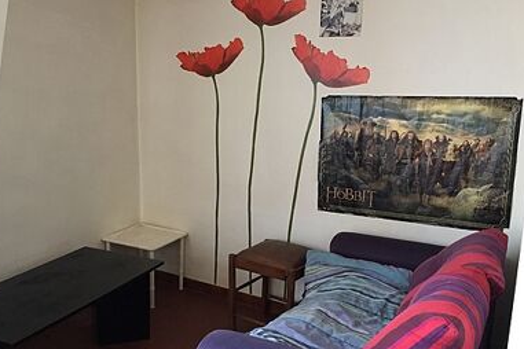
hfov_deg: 50.5
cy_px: 201
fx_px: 553
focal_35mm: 38
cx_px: 221
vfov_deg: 35.0
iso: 250
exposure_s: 1/17
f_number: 2.2
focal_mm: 4.15
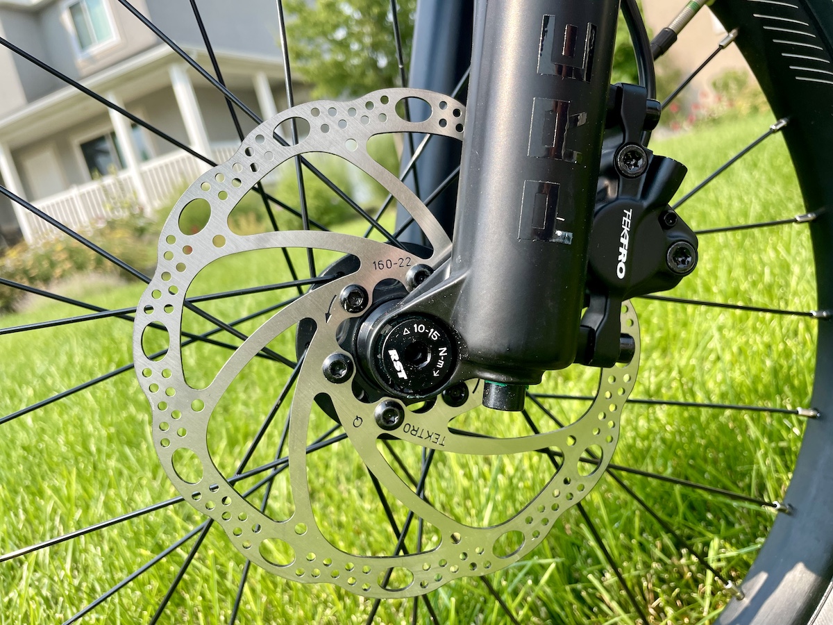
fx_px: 626
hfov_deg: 67.3
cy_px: 312
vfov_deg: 53.1
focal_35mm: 26
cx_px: 416
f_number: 1.6
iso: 32
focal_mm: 4.2
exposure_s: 1/1114
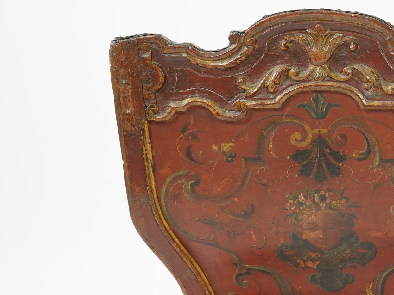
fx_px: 1161
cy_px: 170
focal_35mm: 102
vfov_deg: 14.5
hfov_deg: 18.4
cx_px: 458
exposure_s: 1/60
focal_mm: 44
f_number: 5
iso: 800
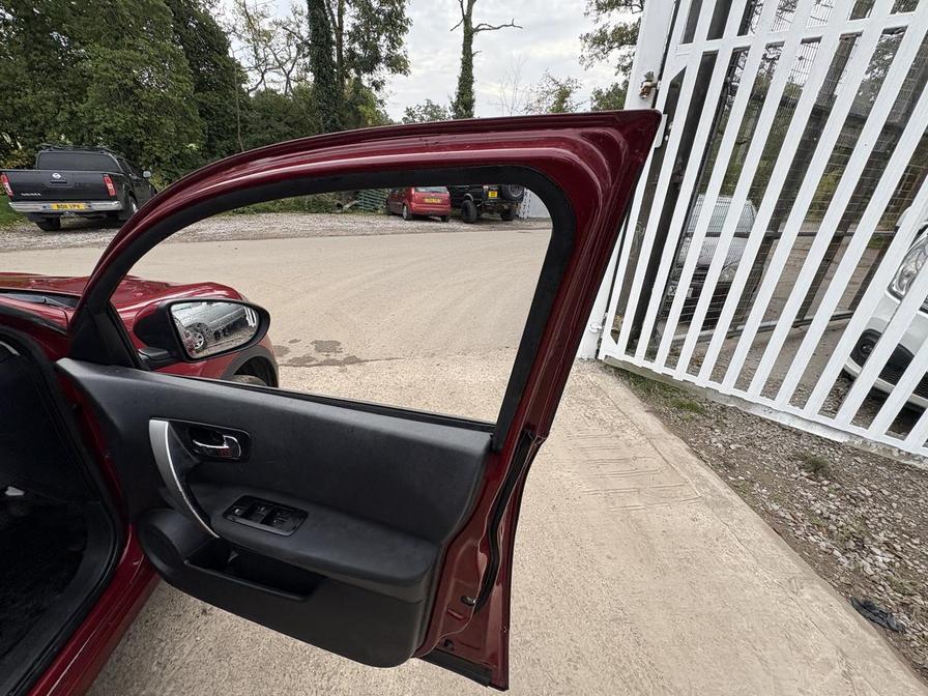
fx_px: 375
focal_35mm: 14
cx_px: 464
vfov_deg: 85.7
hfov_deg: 102.1
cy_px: 348
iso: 40
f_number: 2.2
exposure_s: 1/453
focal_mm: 2.22
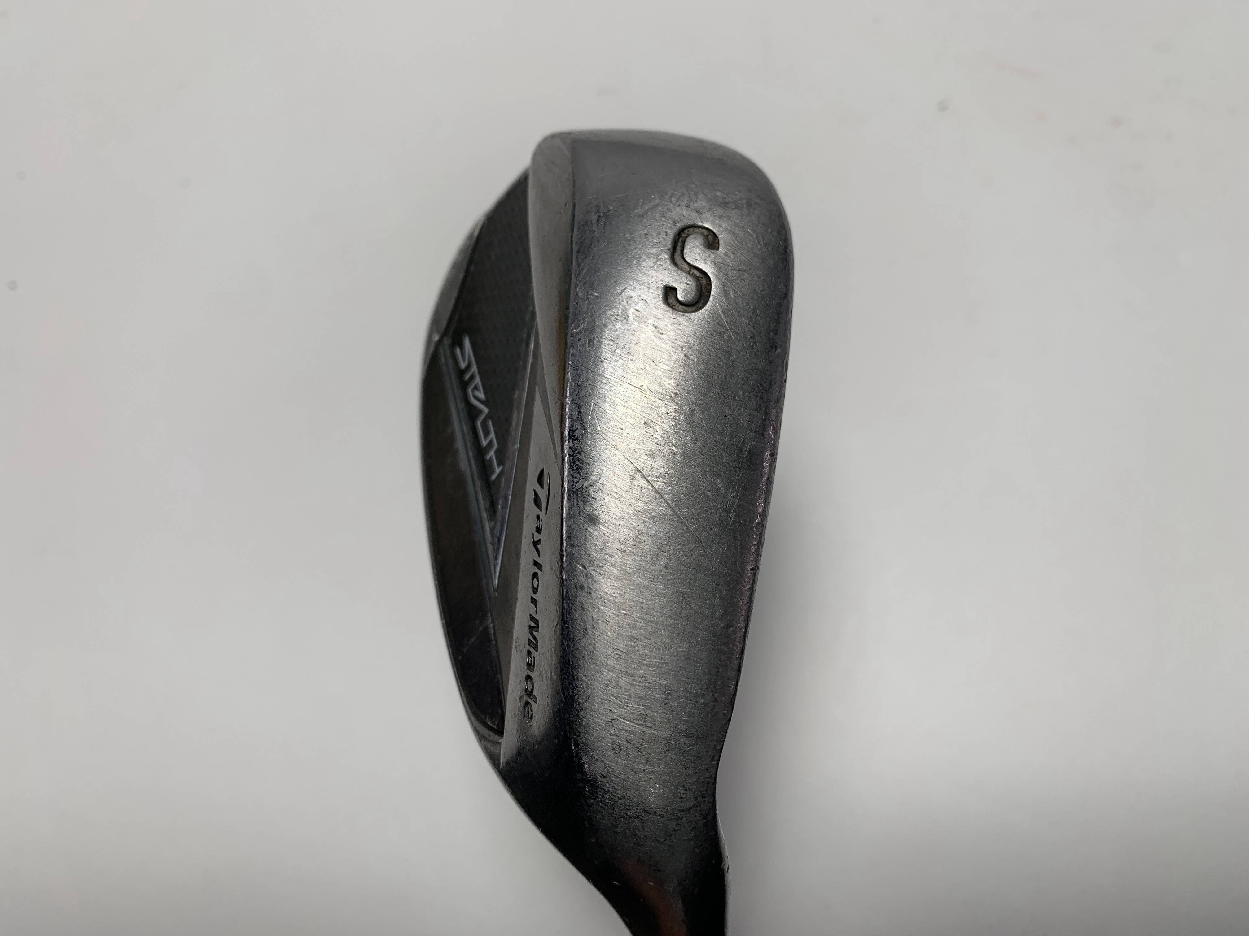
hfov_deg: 67.3
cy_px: 468
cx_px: 624
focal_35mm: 26
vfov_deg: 53.1
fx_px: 938
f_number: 1.8
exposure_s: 1/476
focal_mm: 4.25
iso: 25
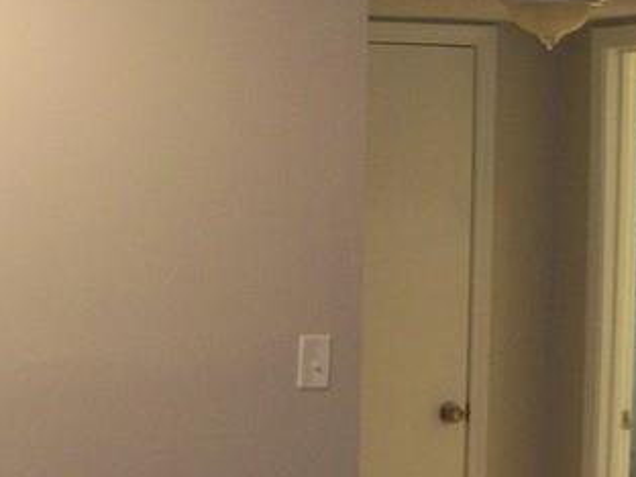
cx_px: 31
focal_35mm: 115
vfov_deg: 12.7
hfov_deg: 16.8
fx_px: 2113
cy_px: 479
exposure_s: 1/40
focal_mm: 6.3
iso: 160
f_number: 3.1
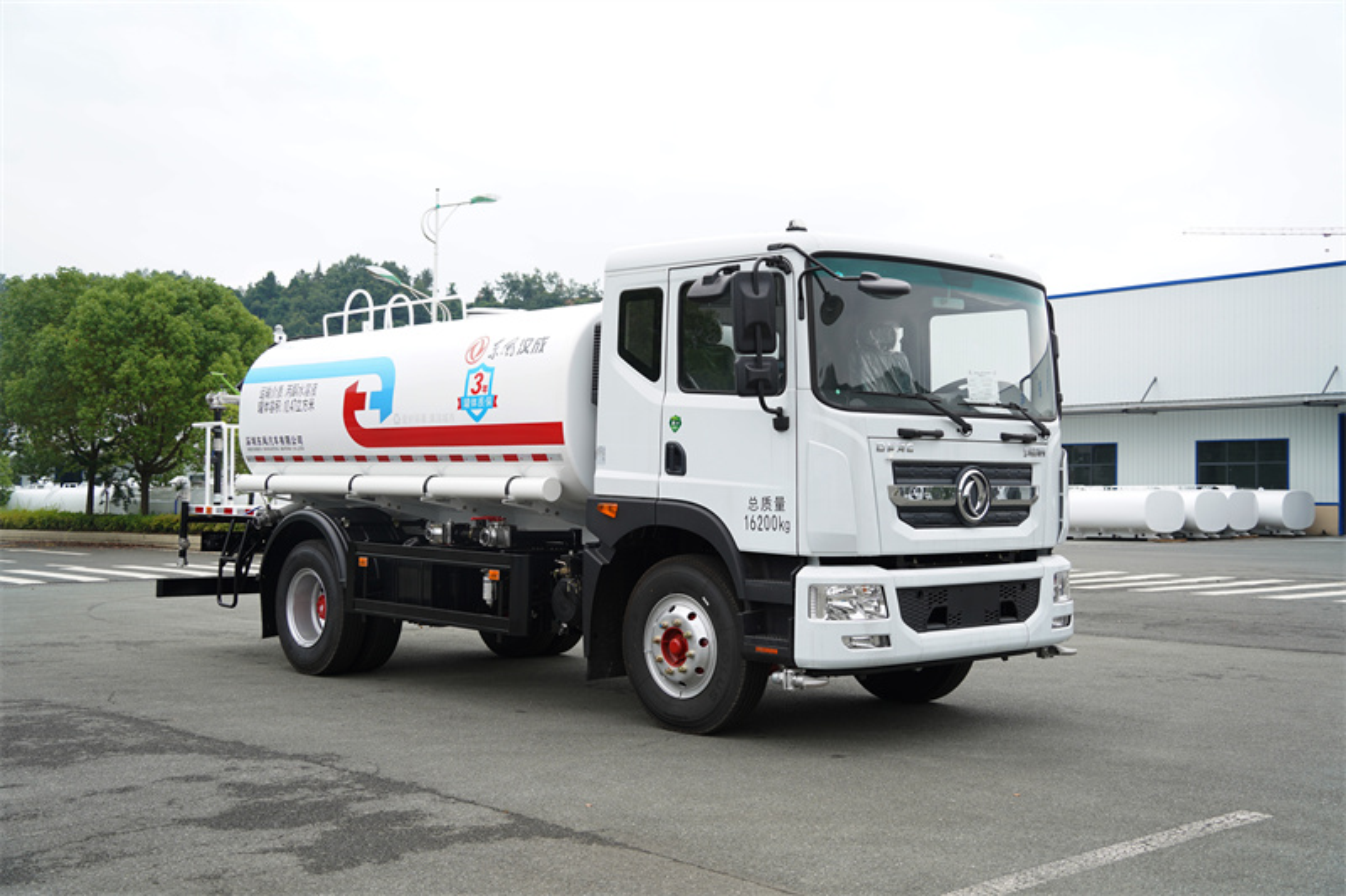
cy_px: 448
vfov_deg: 34.2
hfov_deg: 49.6
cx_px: 673
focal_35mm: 39
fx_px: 1458
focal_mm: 39
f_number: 4.5
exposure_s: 1/320
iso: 160
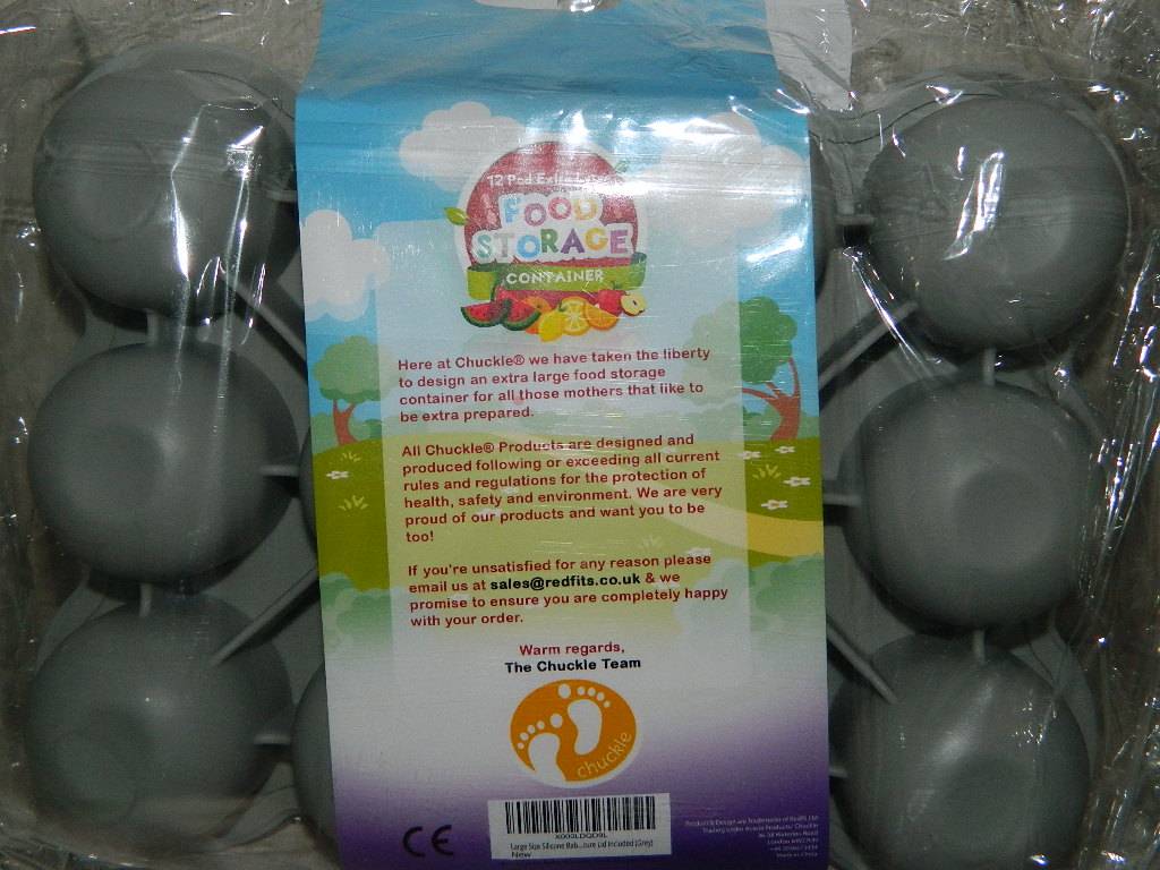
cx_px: 580
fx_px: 1374
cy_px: 435
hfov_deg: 45.8
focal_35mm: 41
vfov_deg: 35.1
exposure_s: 1/40
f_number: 9.8
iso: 200
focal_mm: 7.3
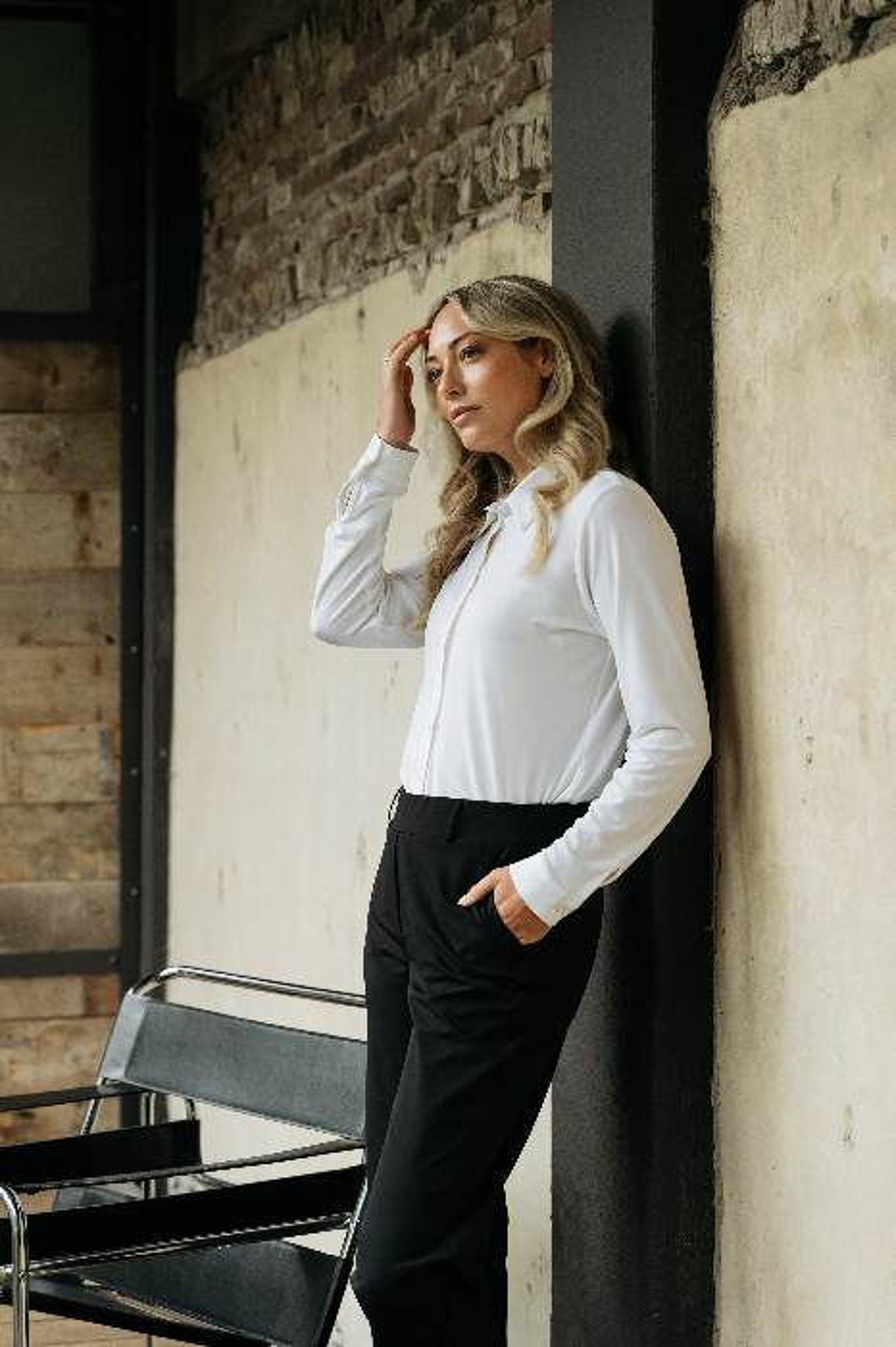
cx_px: 448
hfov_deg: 18.2
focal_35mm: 75
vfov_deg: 27.0
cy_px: 674
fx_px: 2803
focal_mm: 75
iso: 640
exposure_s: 1/200
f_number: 4.5
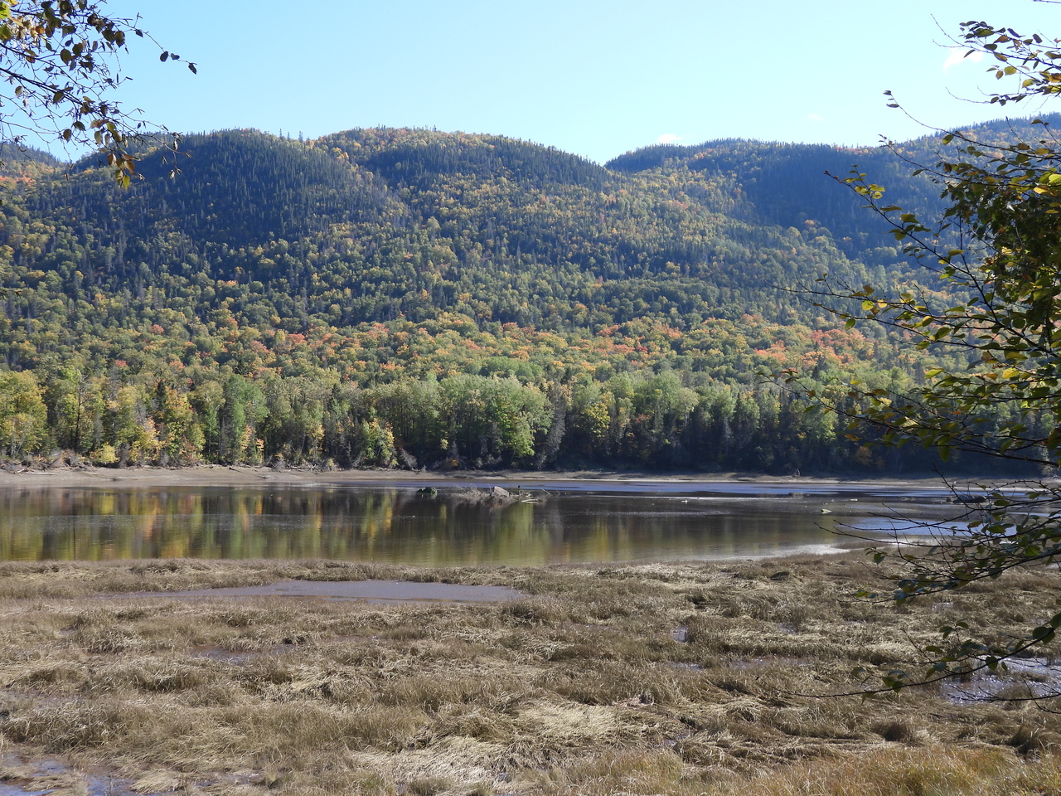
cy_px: 398
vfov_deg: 33.6
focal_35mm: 43
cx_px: 530
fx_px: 1318
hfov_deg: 43.9
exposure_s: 1/500
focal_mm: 7.7
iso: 100
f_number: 3.2
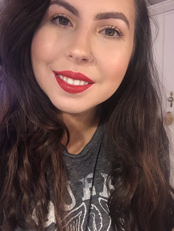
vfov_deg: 56.8
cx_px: 87
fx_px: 214
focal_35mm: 32
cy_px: 116
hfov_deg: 44.2
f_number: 2.2
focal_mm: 2.87
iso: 200
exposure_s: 1/20
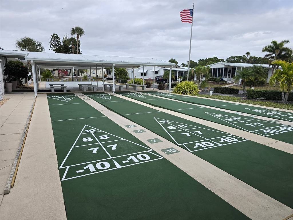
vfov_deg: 58.9
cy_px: 110
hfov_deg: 73.9
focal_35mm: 23
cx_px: 146
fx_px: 195
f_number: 1.7
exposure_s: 1/129
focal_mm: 6.3
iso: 12
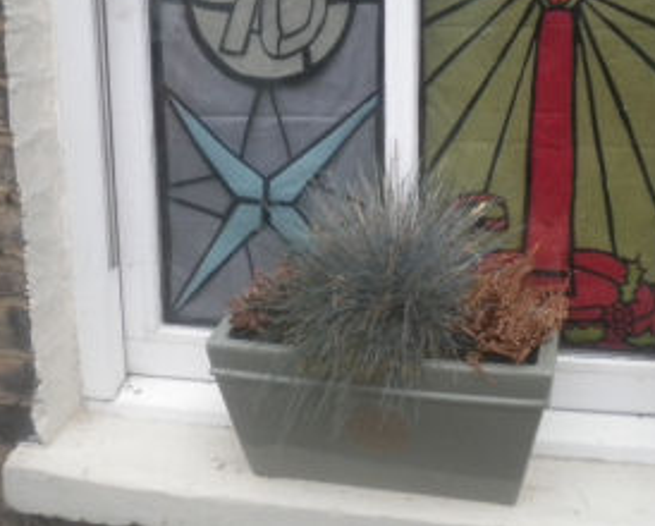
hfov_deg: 36.6
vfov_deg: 29.5
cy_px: 161
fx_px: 990
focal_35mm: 51
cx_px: 337
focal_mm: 6.3
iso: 396
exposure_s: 1/580
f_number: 3.1
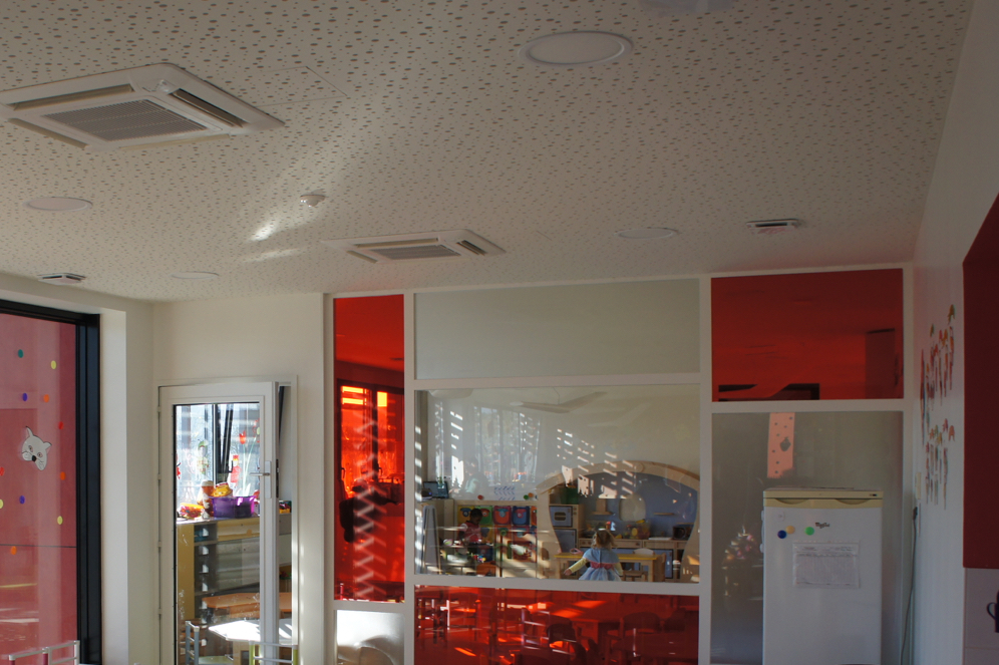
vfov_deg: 30.0
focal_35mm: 44
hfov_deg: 43.0
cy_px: 498
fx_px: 1220
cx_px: 235
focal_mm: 18
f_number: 5.6
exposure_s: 1/60
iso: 200
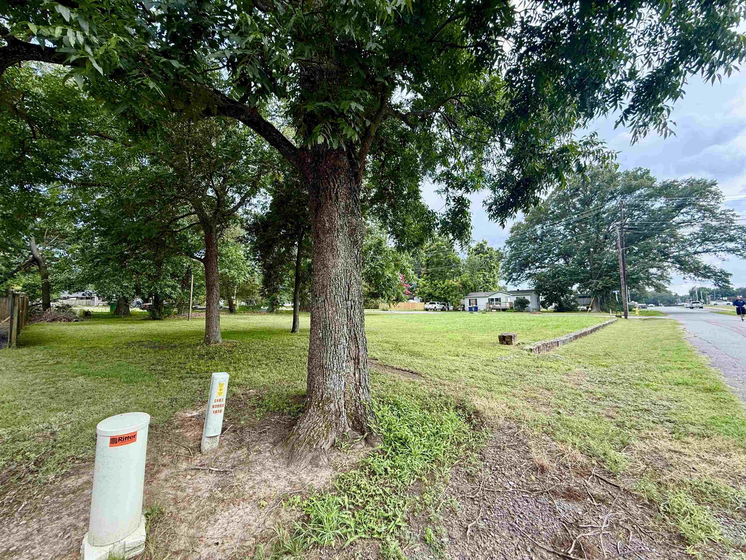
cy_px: 280
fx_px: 302
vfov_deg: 85.7
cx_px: 373
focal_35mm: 14
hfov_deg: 102.1
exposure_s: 1/301
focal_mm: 2.22
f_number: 2.2
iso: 64
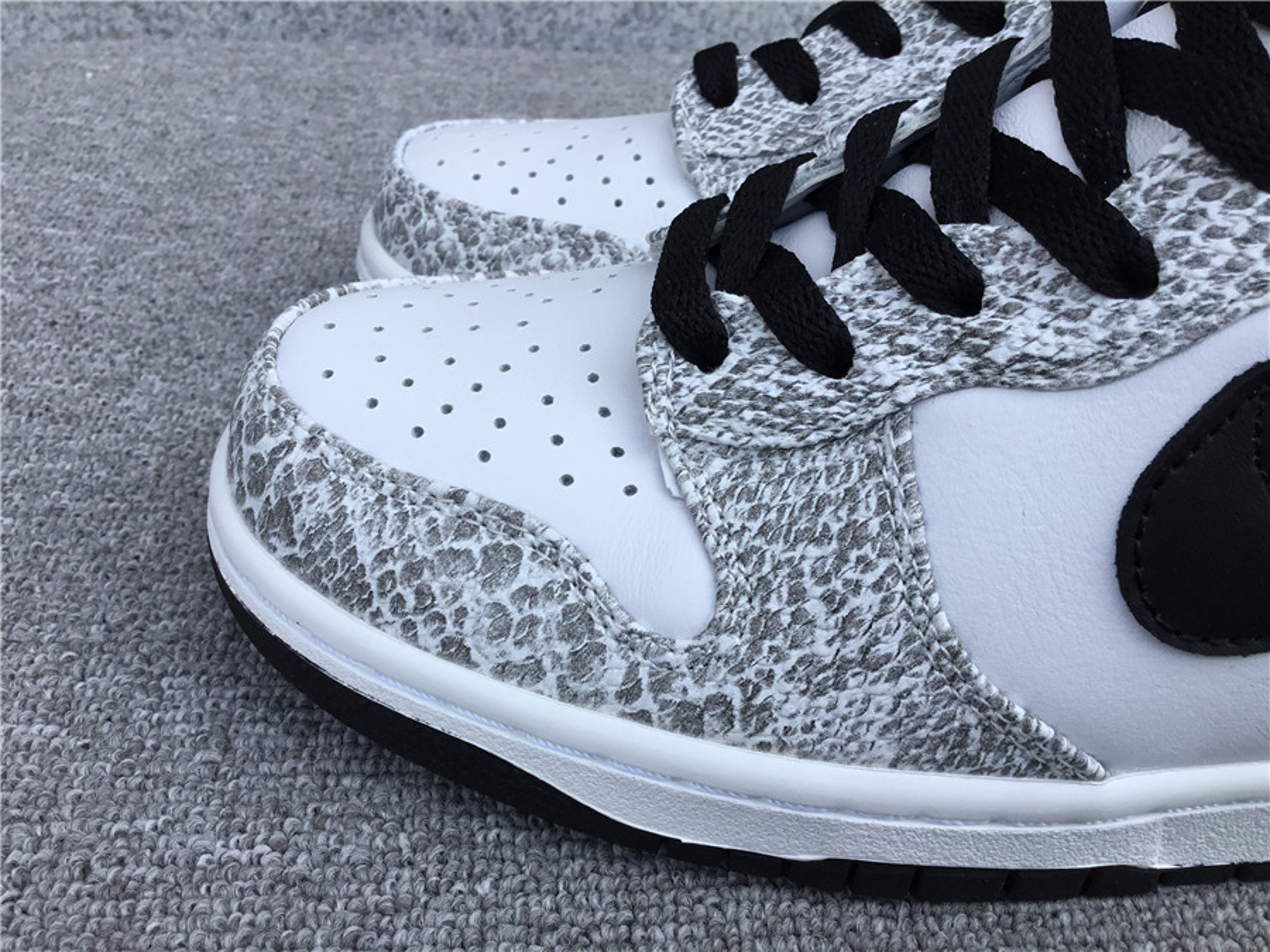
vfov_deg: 45.4
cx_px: 635
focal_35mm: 31
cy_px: 476
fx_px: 1137
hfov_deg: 58.4
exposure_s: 1/543
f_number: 2.4
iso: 25
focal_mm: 3.3
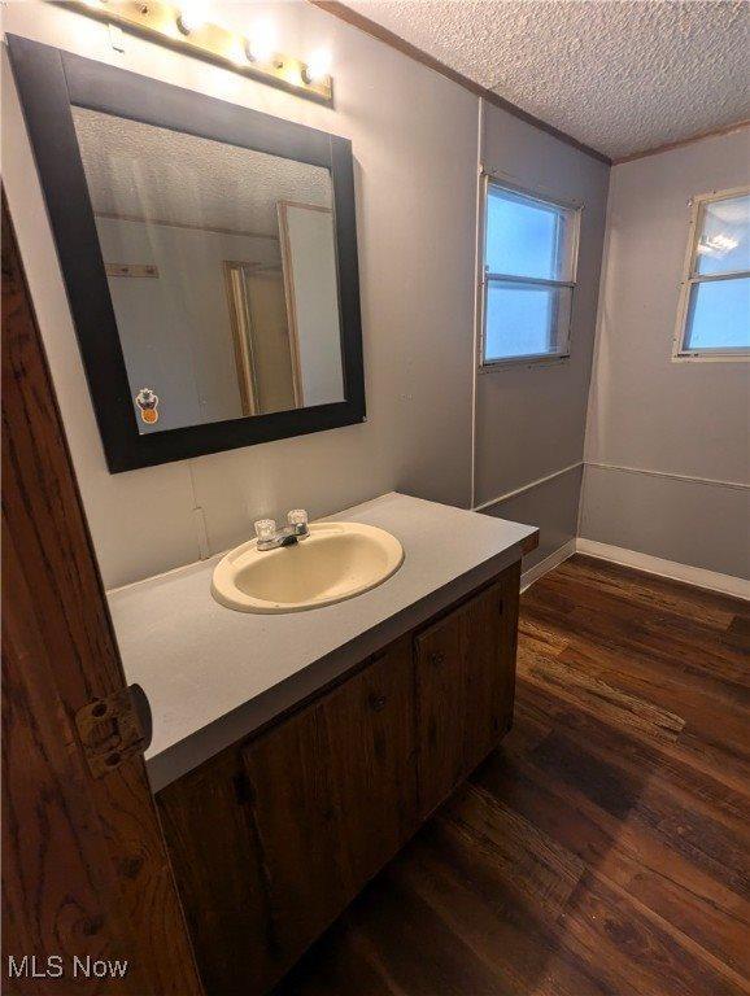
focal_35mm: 16
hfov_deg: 78.2
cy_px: 498
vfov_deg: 94.4
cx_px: 375
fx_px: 461
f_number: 2.2
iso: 63
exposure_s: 1/60
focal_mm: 2.35
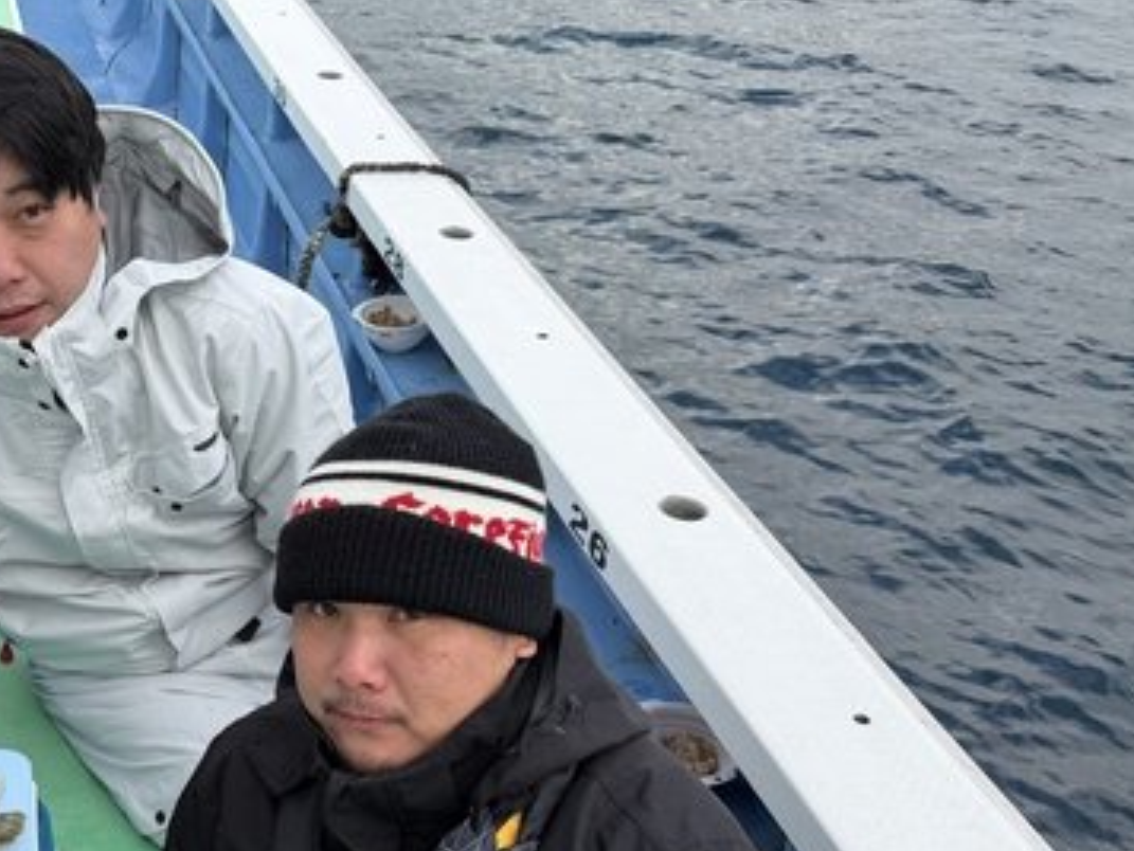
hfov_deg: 41.1
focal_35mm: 43
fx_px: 1409
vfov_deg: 32.7
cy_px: 680
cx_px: 159
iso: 80
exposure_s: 1/1192
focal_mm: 6.76
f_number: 1.78
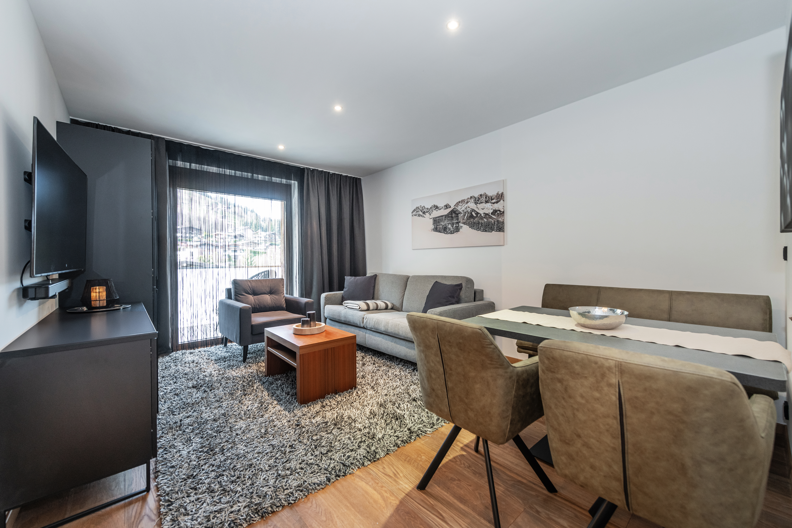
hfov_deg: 104.3
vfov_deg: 81.2
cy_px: 264
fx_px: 308
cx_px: 396
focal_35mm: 14
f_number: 5.6
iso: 400
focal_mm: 14
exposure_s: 1/10
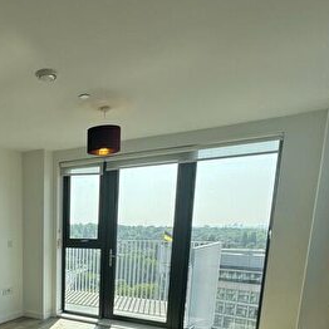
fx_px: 355
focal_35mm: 33
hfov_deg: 44.5
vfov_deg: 45.1
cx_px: 24
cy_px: 297
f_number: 2.2
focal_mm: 2.22
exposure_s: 1/600
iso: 50
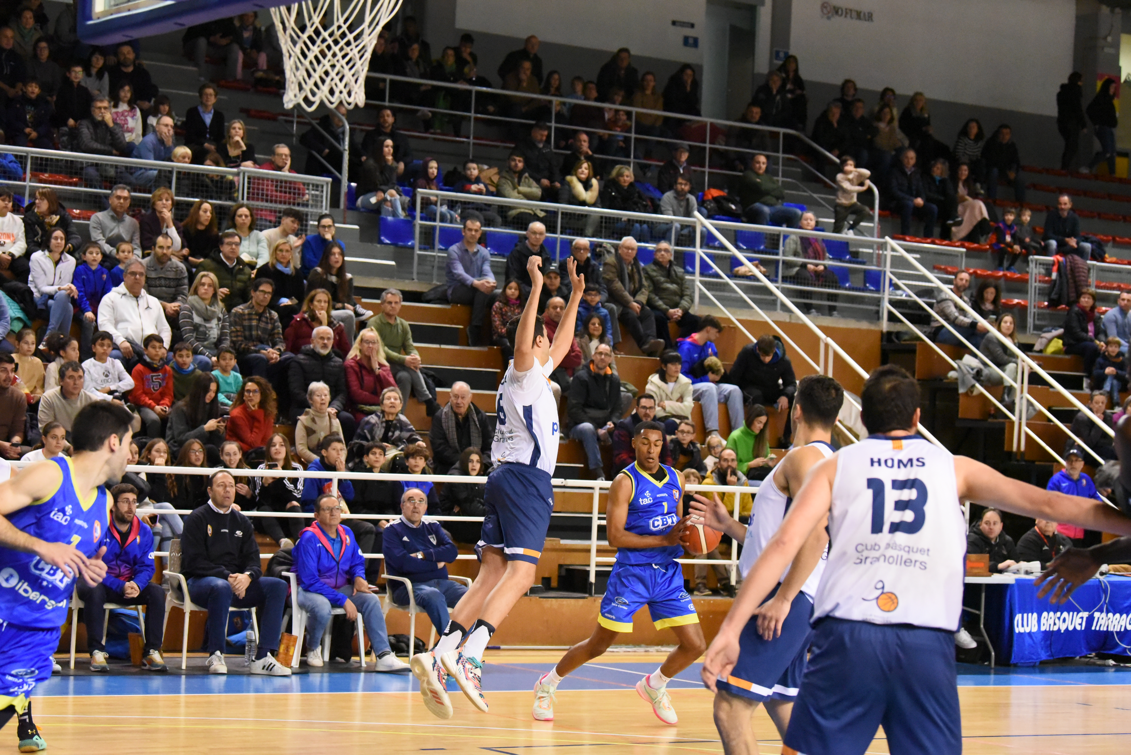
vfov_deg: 16.1
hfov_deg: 23.9
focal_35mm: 85
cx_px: 566
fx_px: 2671
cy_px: 378
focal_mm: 85
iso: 12800
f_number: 4.5
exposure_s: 1/1000
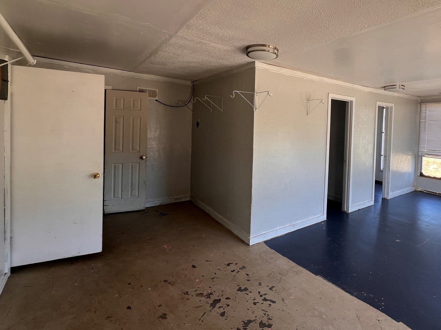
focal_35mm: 18
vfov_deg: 71.0
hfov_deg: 86.2
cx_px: 274
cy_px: 135
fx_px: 229
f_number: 1.8
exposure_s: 1/99
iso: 50
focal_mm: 1.57
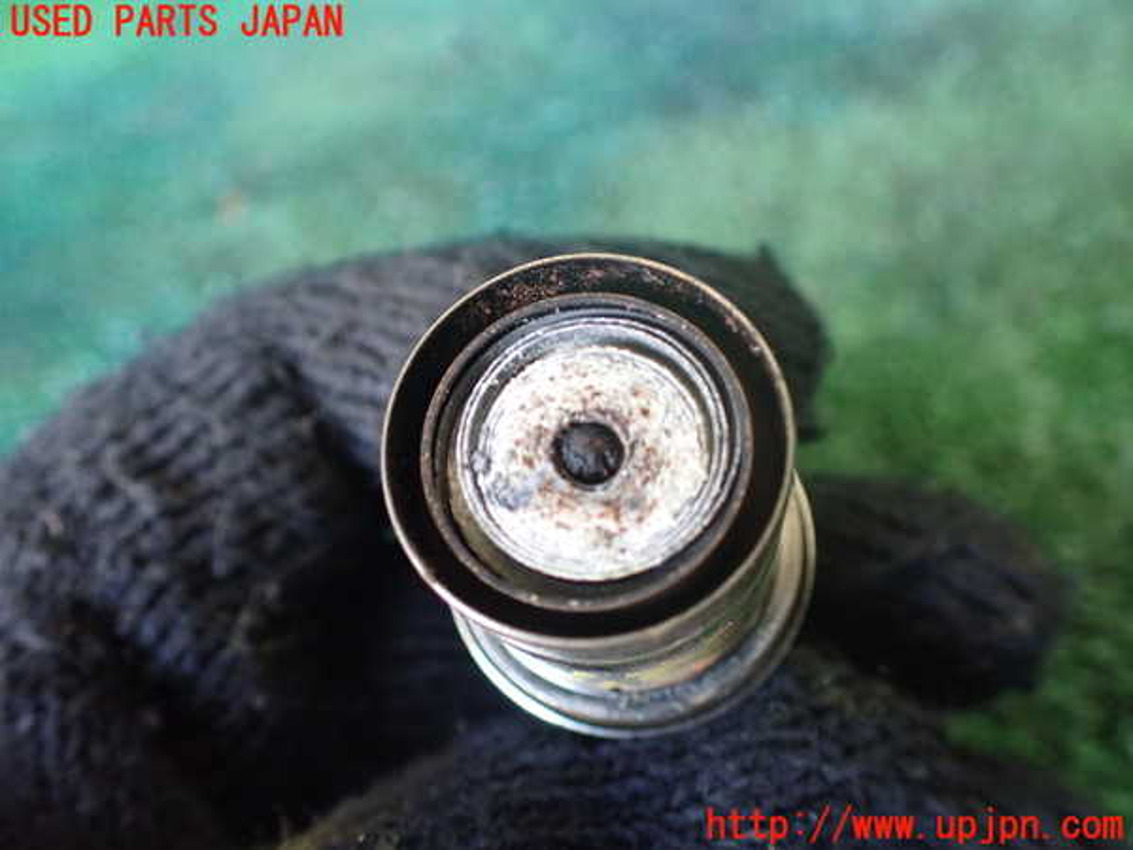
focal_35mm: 30
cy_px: 425
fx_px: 982
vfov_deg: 46.8
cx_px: 566
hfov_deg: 60.0
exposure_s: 1/100
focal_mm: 5.4
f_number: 2.3
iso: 800
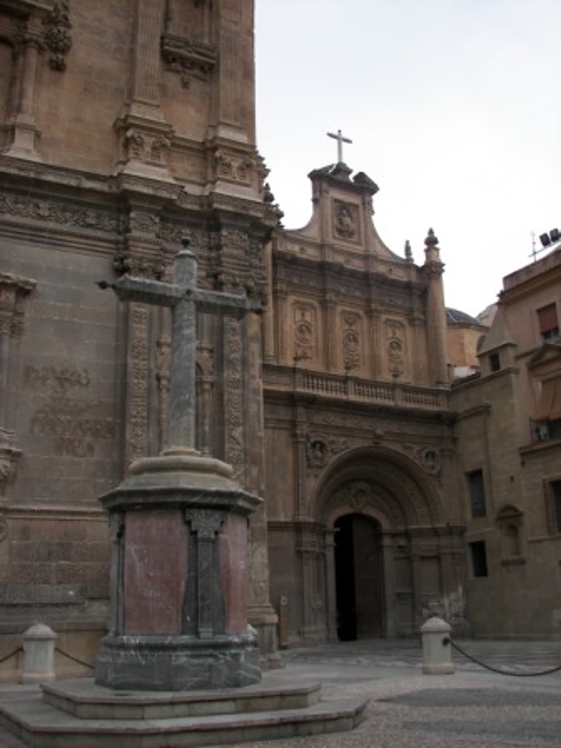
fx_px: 778
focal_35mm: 36
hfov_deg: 39.7
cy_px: 374
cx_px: 280
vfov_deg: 51.4
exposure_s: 1/400
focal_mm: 6
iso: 50
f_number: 2.8
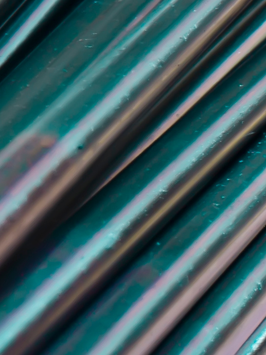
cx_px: 608
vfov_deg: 5.8
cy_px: 647
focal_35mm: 337
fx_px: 3457
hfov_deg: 4.3
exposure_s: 3
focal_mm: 35
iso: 100
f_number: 4.5
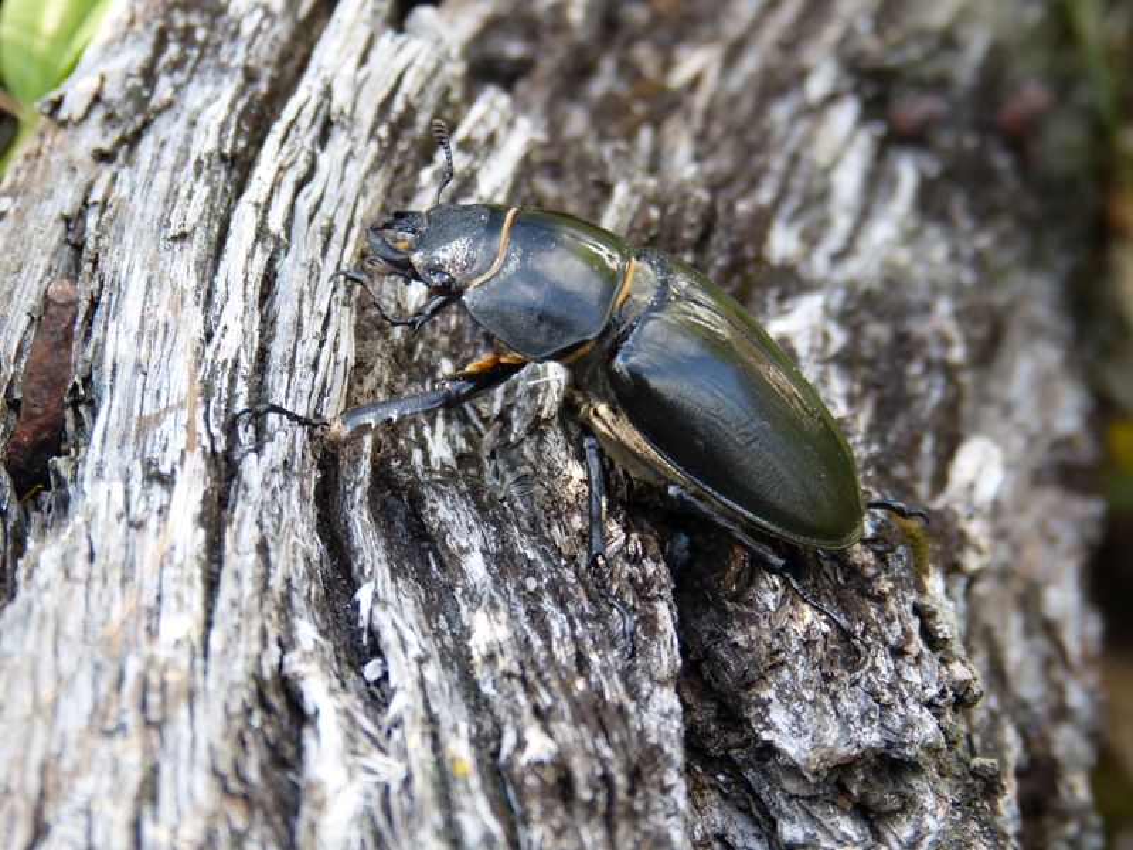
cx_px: 566
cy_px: 425
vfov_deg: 11.1
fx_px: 4386
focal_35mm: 134
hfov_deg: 14.7
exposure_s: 1/80
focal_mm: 24.2
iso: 125
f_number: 3.6
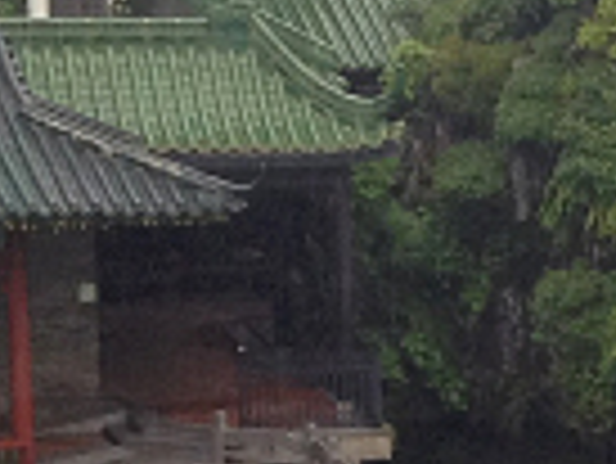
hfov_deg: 7.2
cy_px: 689
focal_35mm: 262
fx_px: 4666
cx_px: 1398
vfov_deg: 5.6
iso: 64
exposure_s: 1/159
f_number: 2.4
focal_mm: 4.28
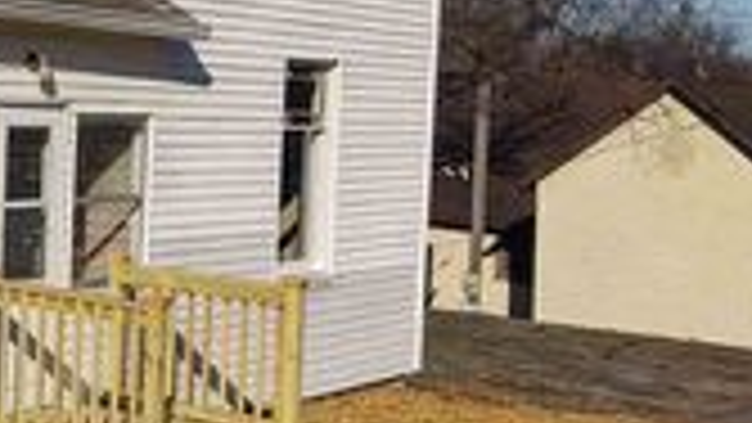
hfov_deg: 20.9
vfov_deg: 13.6
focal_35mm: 88
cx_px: -347
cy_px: 16
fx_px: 1755
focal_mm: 4.75
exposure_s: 1/11824
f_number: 1.7
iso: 100
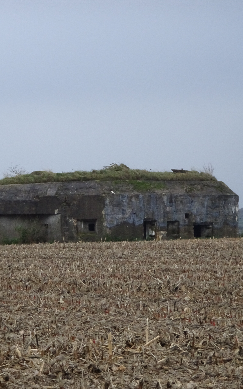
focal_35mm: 245
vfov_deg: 8.6
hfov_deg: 5.4
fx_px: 2597
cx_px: 67
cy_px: 194
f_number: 5.6
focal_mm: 29.57
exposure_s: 1/125
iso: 800
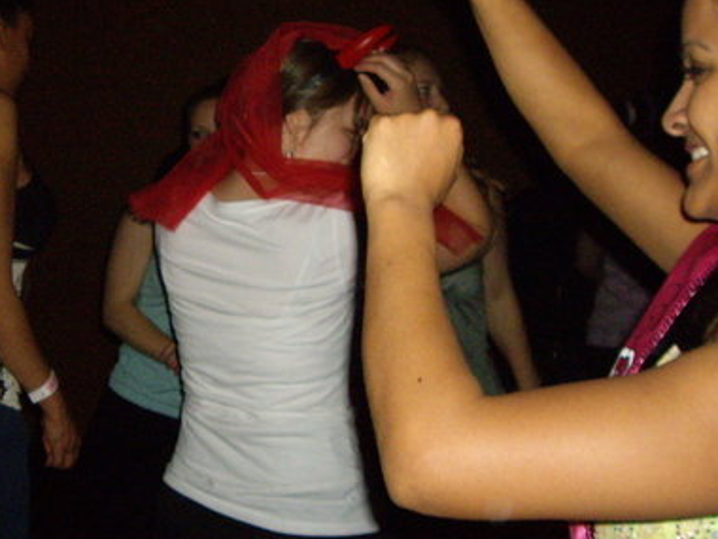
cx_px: 130
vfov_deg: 22.9
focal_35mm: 64
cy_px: 195
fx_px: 1327
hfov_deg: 29.5
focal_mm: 6.2
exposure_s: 1/40
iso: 400
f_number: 2.7
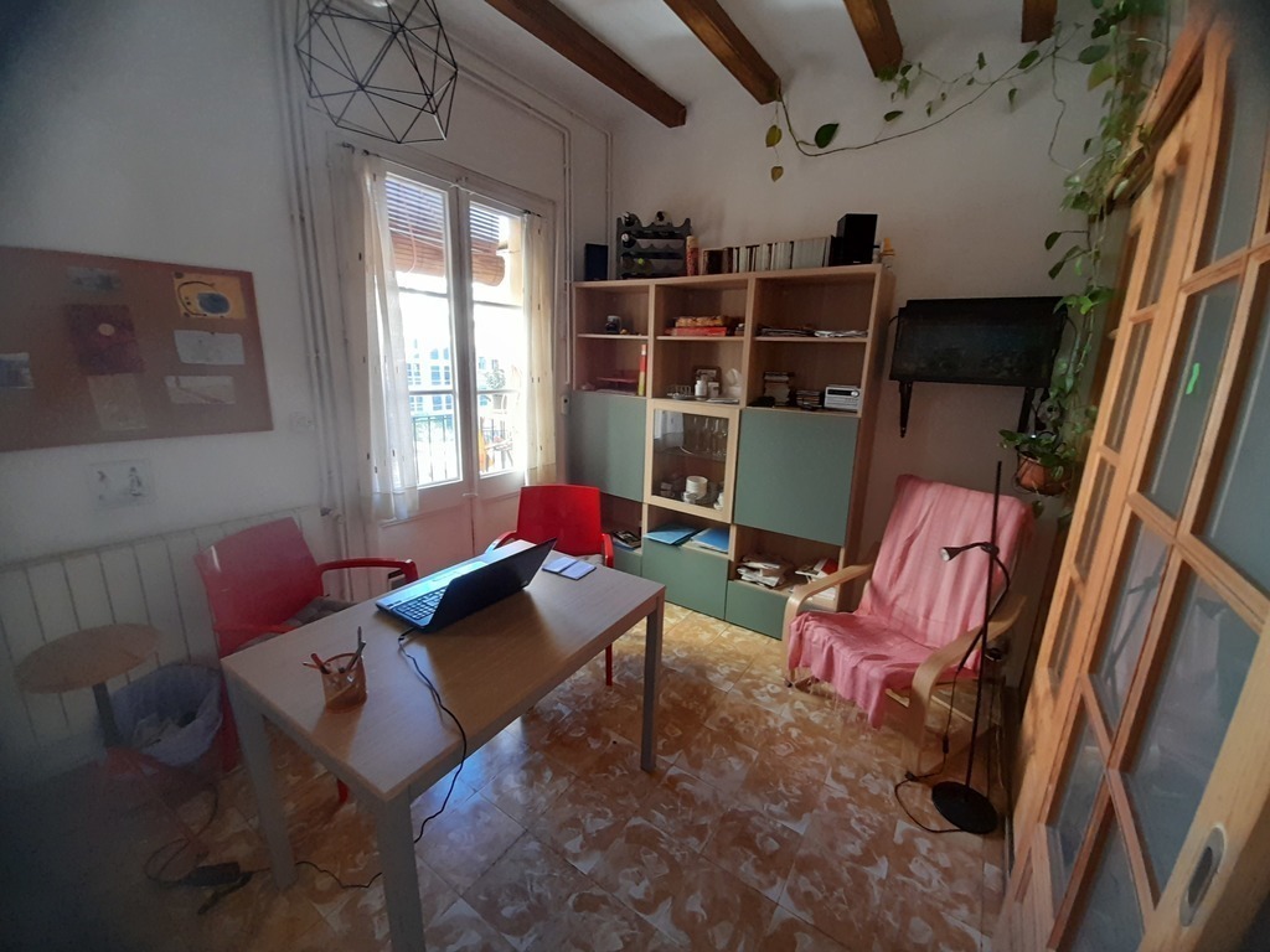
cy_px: 476
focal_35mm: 13
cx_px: 635
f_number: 2.2
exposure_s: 1/50
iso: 250
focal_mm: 1.42
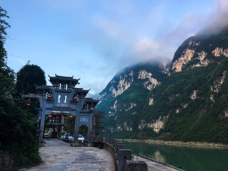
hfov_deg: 61.7
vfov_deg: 48.2
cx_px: 114
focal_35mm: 29
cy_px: 86
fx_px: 191
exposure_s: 1/206
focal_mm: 4.15
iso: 32
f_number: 2.2
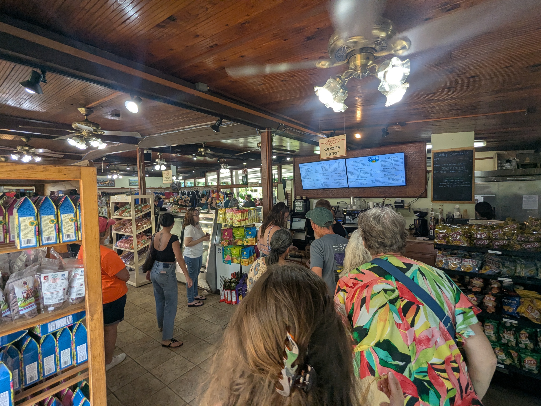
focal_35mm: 16
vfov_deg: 78.1
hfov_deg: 94.5
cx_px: 270
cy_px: 203
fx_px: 250
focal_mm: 2.35
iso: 82
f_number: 2.2
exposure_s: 1/100
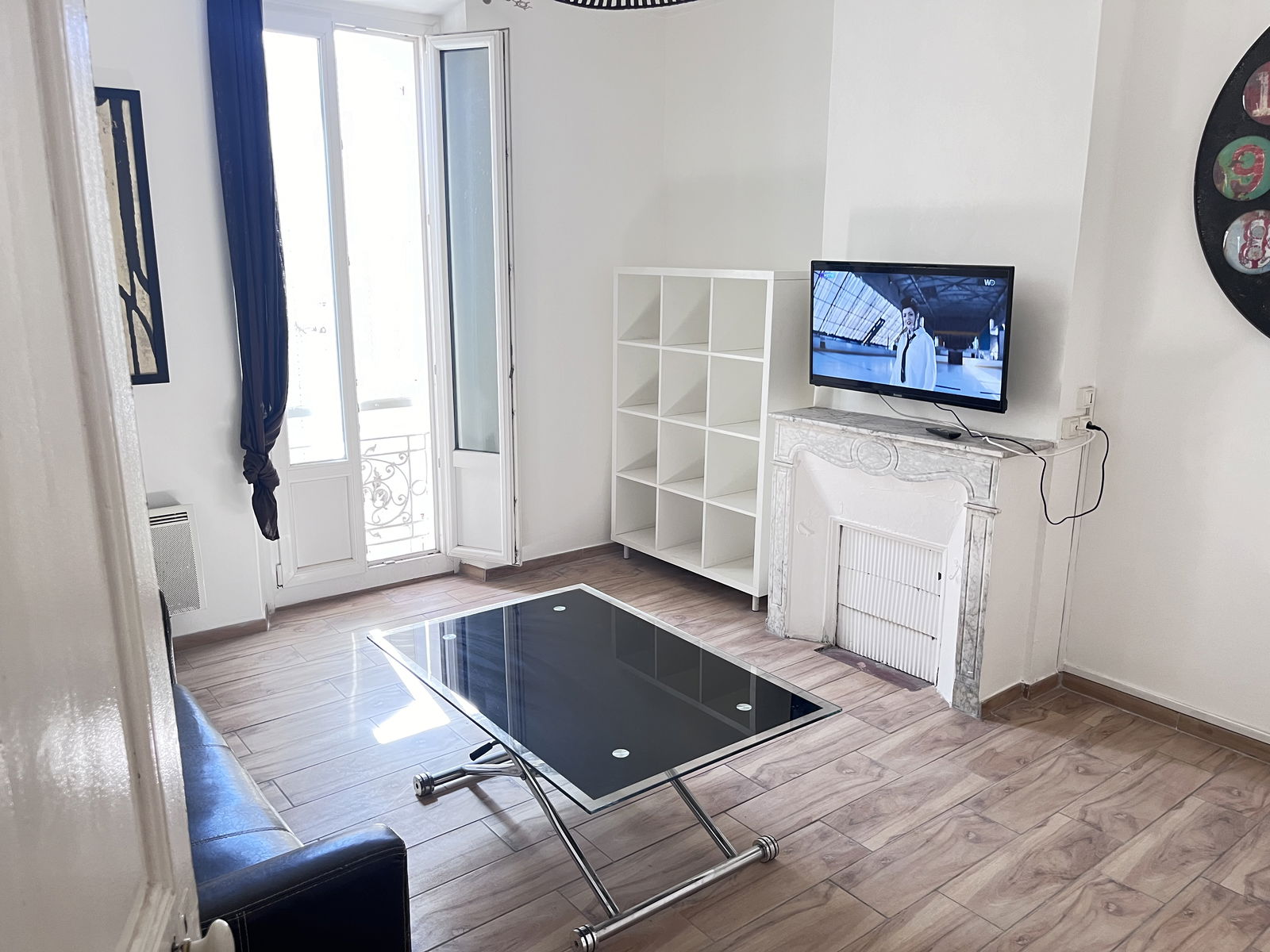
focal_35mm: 26
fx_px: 954
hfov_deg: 67.3
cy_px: 476
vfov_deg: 53.1
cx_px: 635
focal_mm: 5.1
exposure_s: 1/60
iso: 200
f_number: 1.6
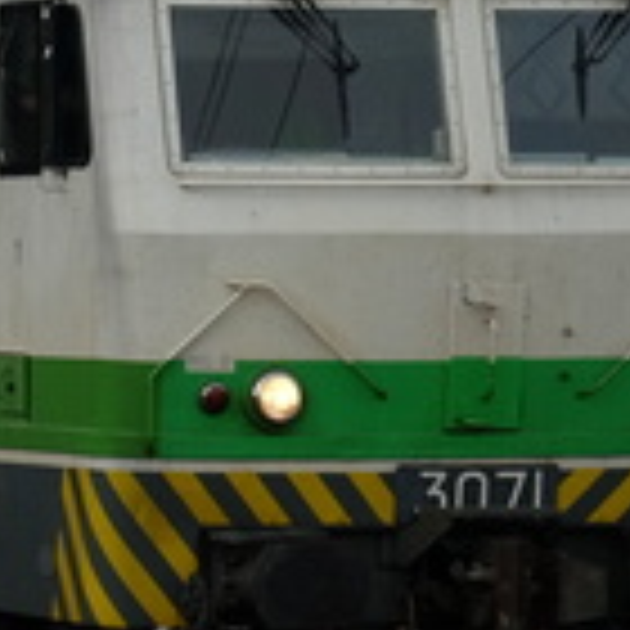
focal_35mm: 270
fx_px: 5559
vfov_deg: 6.5
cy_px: 216
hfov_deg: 6.4
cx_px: -459
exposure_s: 1/140
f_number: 4.5
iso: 200
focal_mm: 37.4
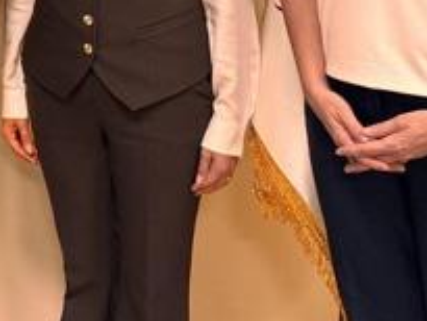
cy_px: -139
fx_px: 1111
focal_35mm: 90
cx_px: -87
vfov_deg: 15.4
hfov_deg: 20.3
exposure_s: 1/50
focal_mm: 6.76
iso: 125
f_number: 1.78
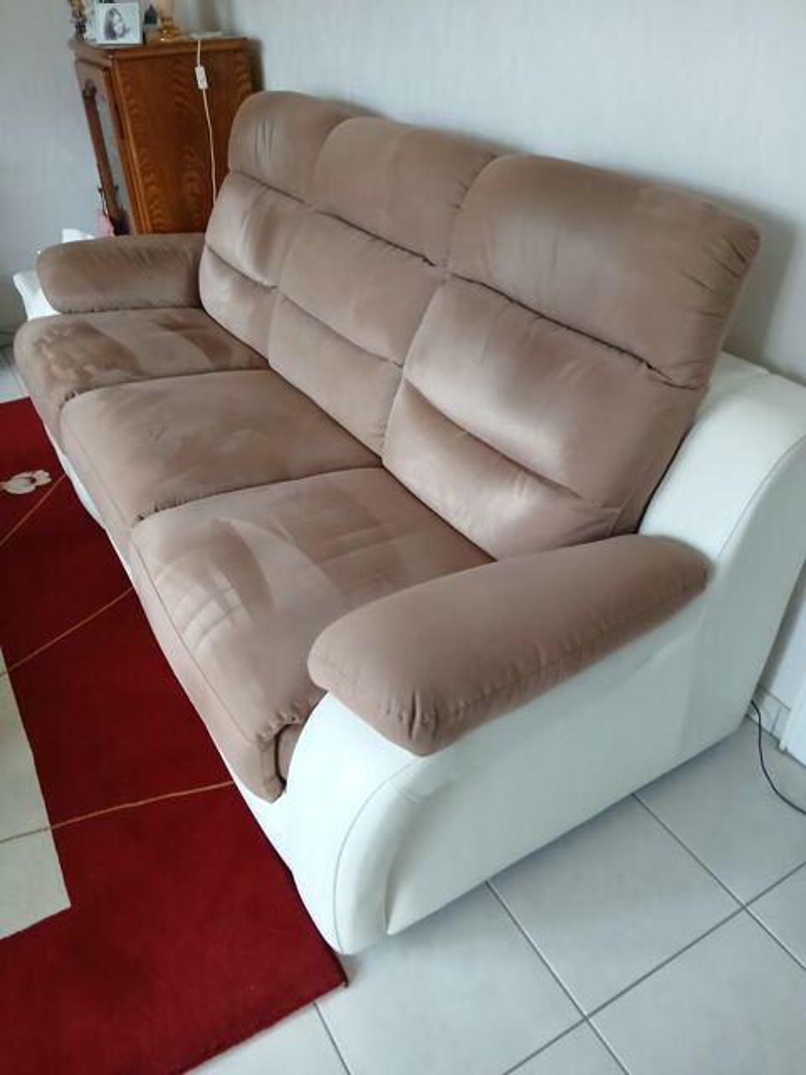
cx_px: 403
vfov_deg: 67.3
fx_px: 807
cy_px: 538
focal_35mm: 26
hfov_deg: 53.1
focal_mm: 3.98
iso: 500
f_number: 1.8
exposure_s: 1/25
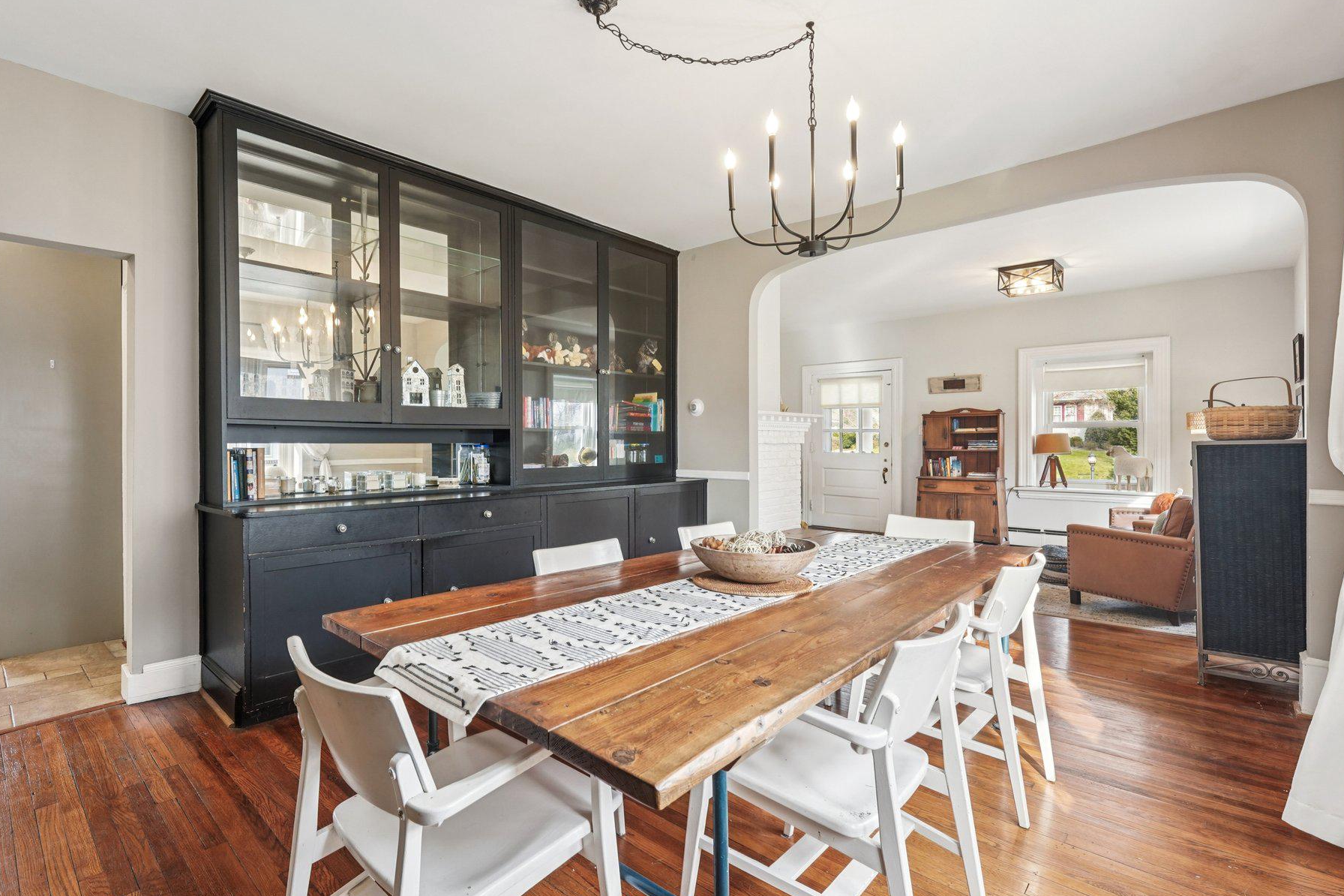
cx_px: 583
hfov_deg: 96.2
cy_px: 480
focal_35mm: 16
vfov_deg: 73.6
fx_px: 597
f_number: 8
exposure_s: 1/20
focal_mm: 14
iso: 500
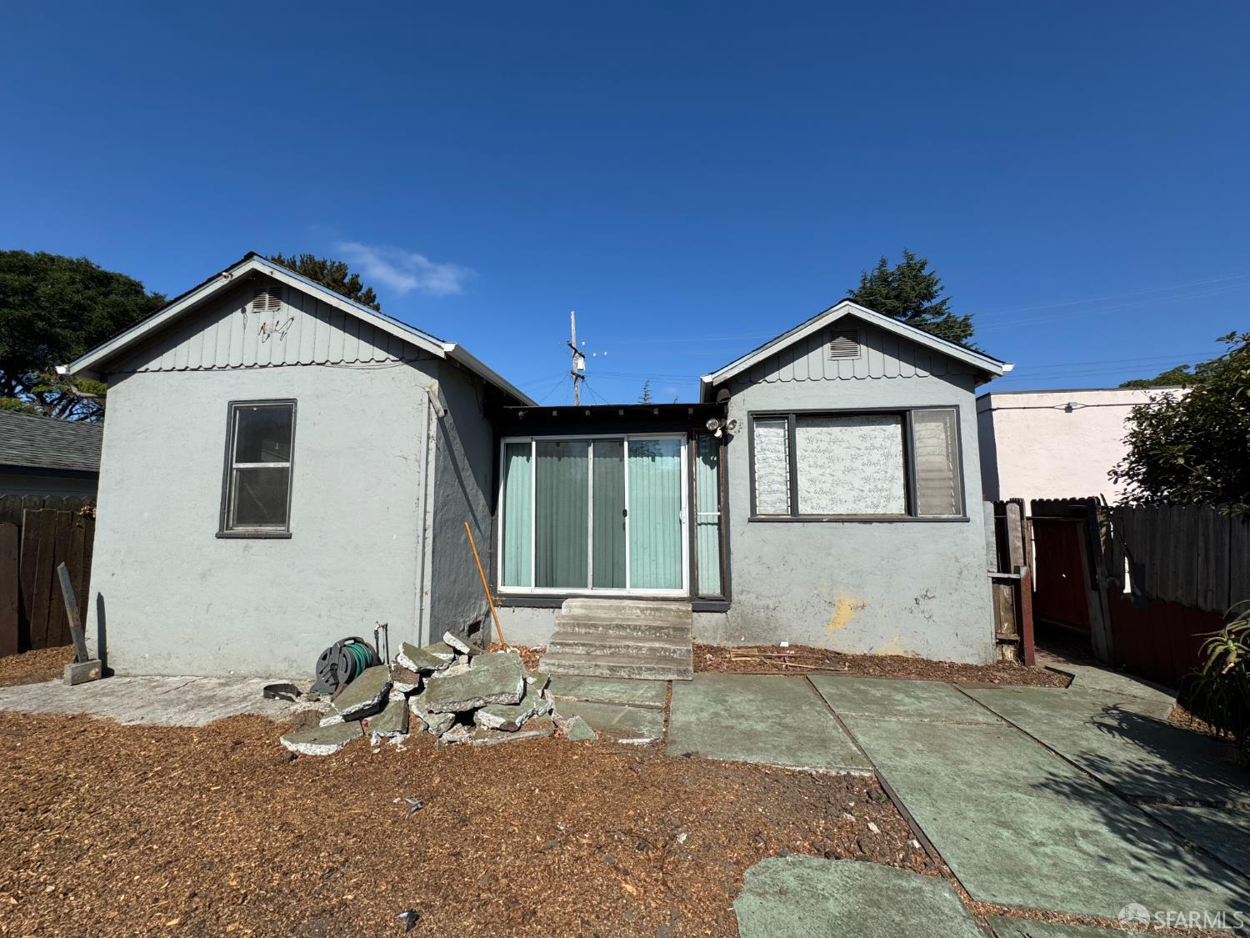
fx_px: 506
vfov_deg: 85.7
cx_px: 625
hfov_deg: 102.1
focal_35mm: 14
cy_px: 469
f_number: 2.2
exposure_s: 1/3106
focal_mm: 2.22
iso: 50
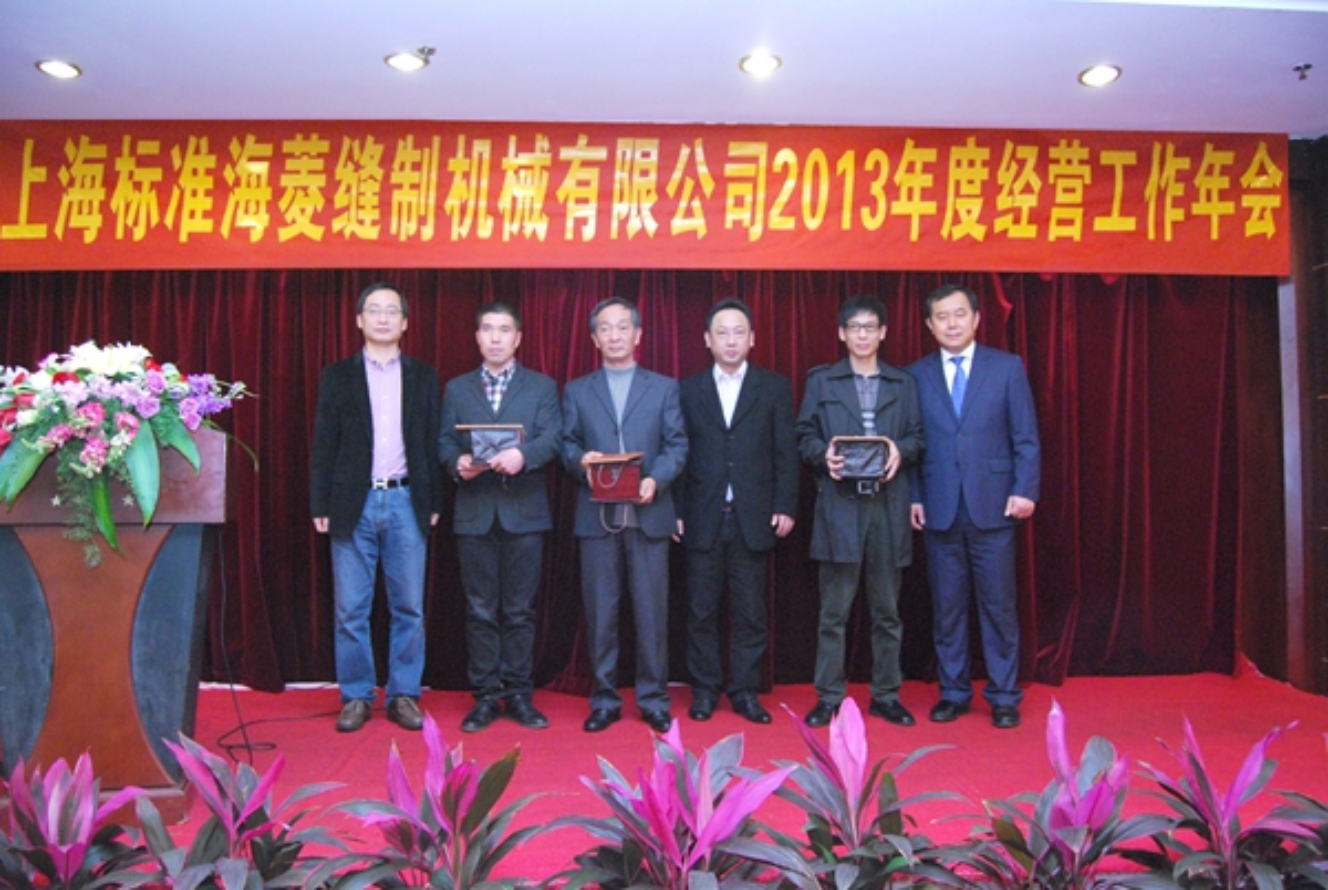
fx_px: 997
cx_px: 664
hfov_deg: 67.3
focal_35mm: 27
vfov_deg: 48.1
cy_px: 445
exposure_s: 1/60
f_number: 4
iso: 1600
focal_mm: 18
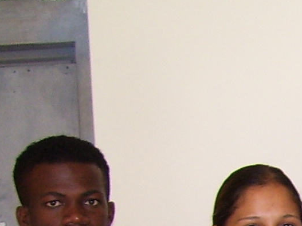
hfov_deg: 10.1
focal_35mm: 181
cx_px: 616
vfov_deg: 7.7
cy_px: 522
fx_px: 1579
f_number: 2.7
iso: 80
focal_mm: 6
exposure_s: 1/60
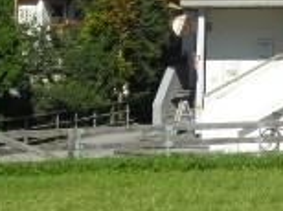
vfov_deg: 10.8
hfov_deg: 14.0
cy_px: -62
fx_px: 1094
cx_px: 390
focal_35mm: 134
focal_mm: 8.2
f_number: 4.3
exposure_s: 1/800
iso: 80
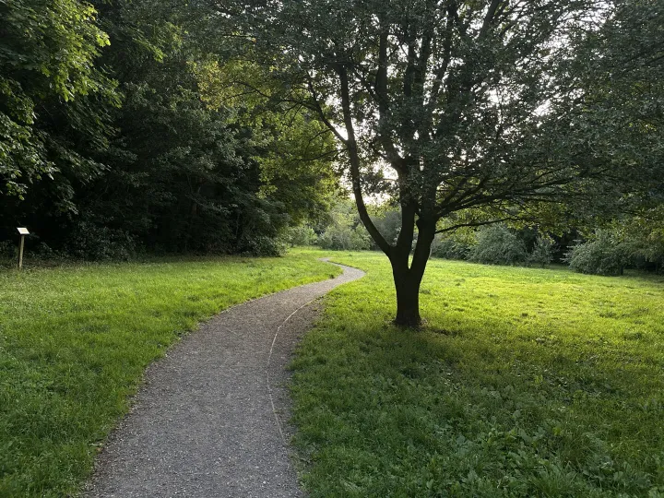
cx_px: 332
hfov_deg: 71.6
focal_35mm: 24
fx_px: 460
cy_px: 249
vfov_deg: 56.8
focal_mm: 6.86
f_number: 1.78
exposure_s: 1/121
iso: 100
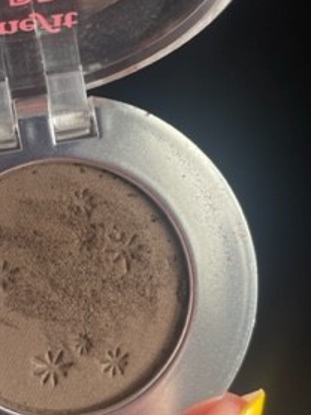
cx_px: 55
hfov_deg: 24.0
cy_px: 237
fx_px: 718
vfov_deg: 32.1
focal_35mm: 60
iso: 125
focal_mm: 4.2
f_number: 1.6
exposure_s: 1/116
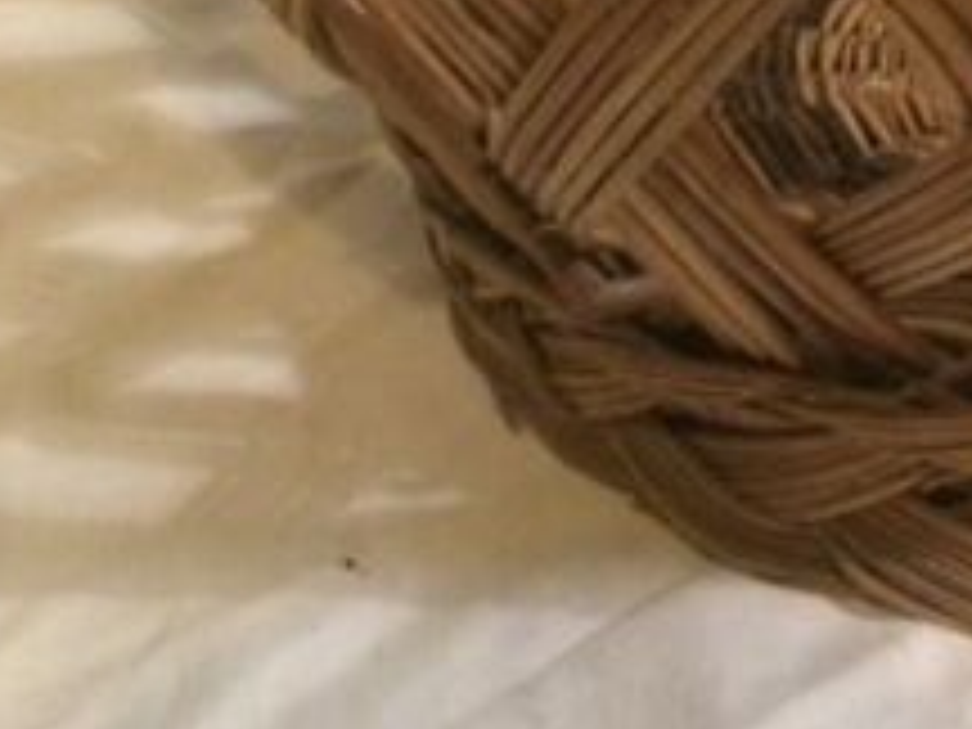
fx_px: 2415
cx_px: 1102
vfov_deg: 16.5
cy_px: -130
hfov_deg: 21.4
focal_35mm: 86
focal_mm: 4.15
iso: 400
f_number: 2.2
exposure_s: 1/17
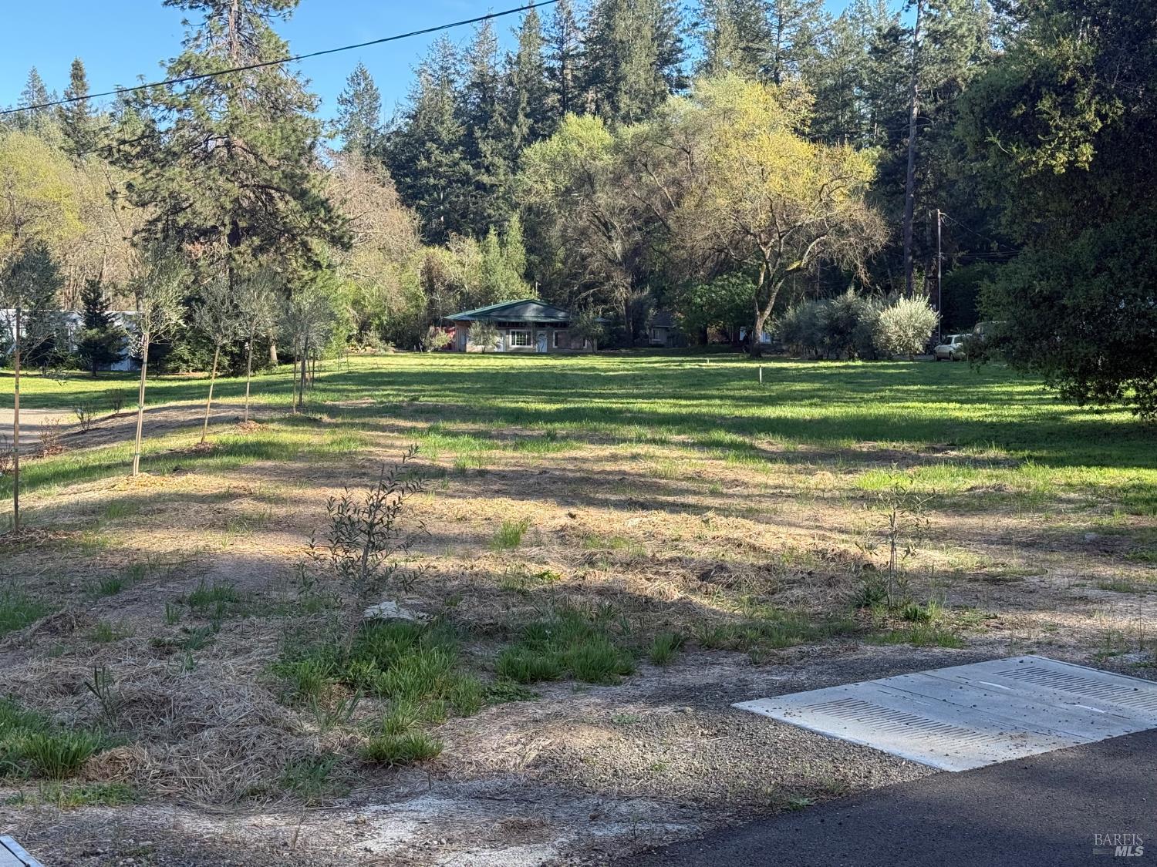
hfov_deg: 39.7
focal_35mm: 48
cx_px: 578
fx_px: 1604
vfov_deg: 30.3
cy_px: 434
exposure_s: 1/1013
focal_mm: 6.76
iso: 64
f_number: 1.78
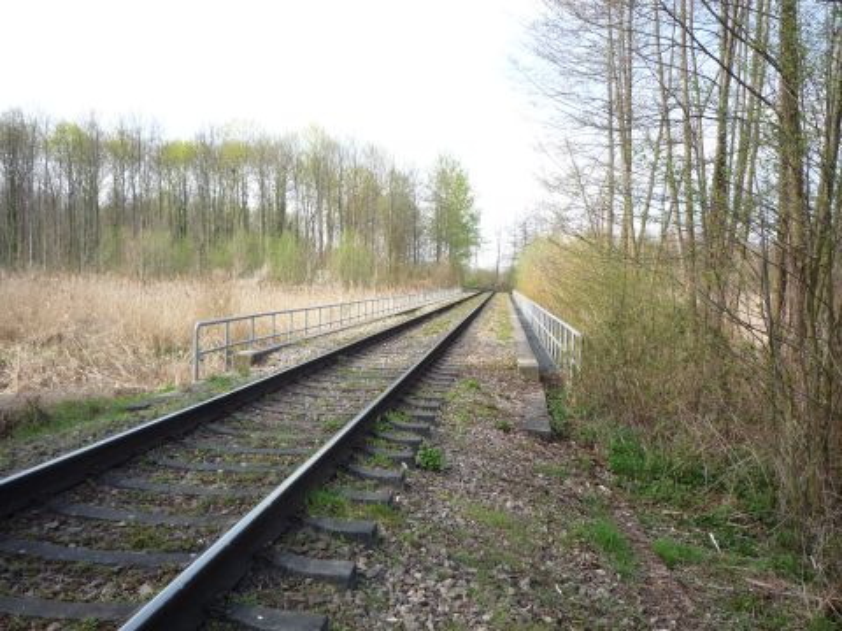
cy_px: 316
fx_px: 778
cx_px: 421
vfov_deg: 44.2
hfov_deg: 56.8
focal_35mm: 32
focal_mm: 5.2
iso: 100
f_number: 4
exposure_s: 1/160
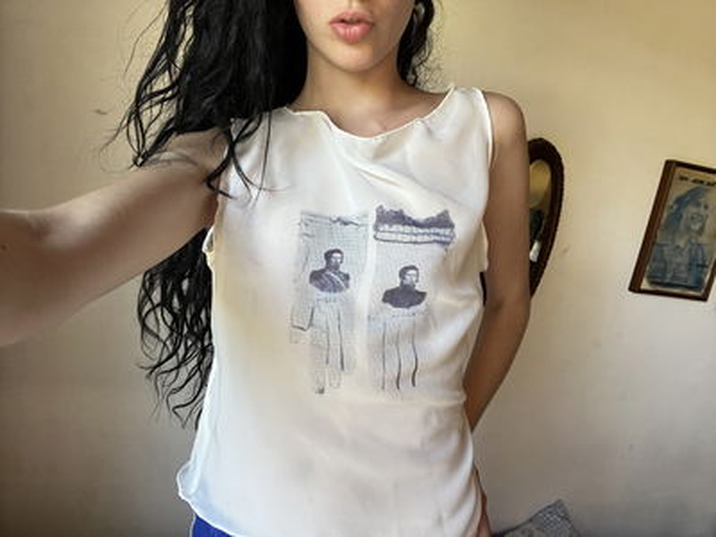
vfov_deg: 58.9
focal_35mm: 23
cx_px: 358
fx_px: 476
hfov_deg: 73.9
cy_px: 268
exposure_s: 1/74
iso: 100
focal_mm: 2.71
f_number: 2.2
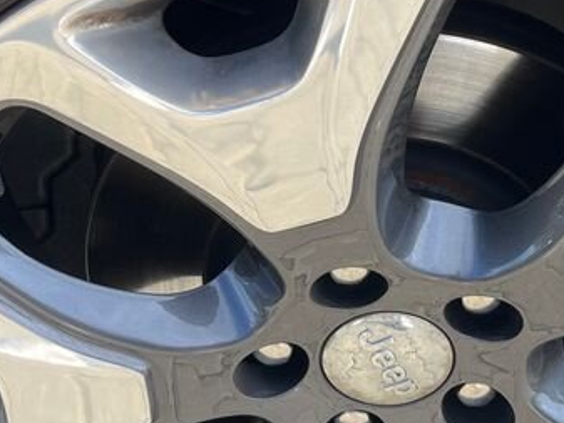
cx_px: 393
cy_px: 191
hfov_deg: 24.5
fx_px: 1288
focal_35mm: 79
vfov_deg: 18.7
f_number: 1.6
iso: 50
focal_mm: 5.1
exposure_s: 1/761
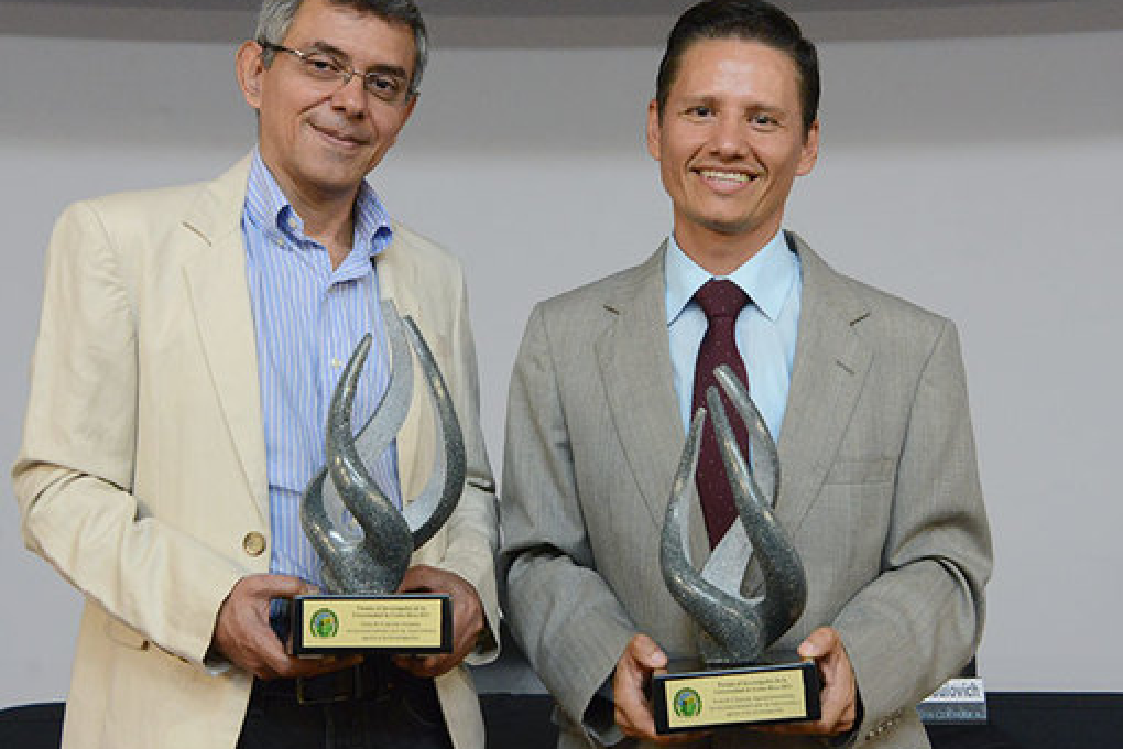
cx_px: 599
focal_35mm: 69
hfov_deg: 29.2
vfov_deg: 19.7
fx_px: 2152
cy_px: 367
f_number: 5.6
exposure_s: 1/80
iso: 4000
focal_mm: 55
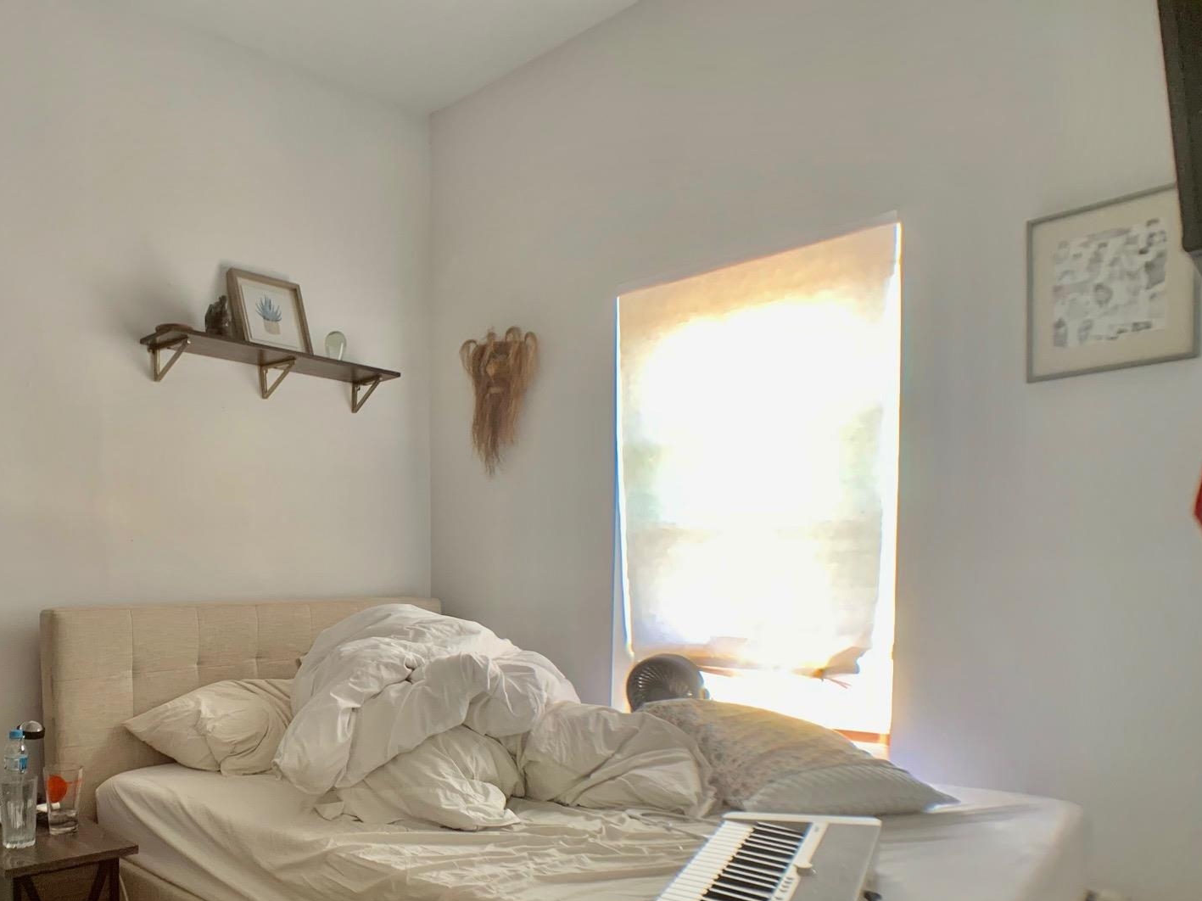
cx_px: 350
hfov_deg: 48.8
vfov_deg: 38.1
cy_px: 628
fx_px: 1284
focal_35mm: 37
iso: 125
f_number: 1.8
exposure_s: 1/60
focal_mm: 4.25
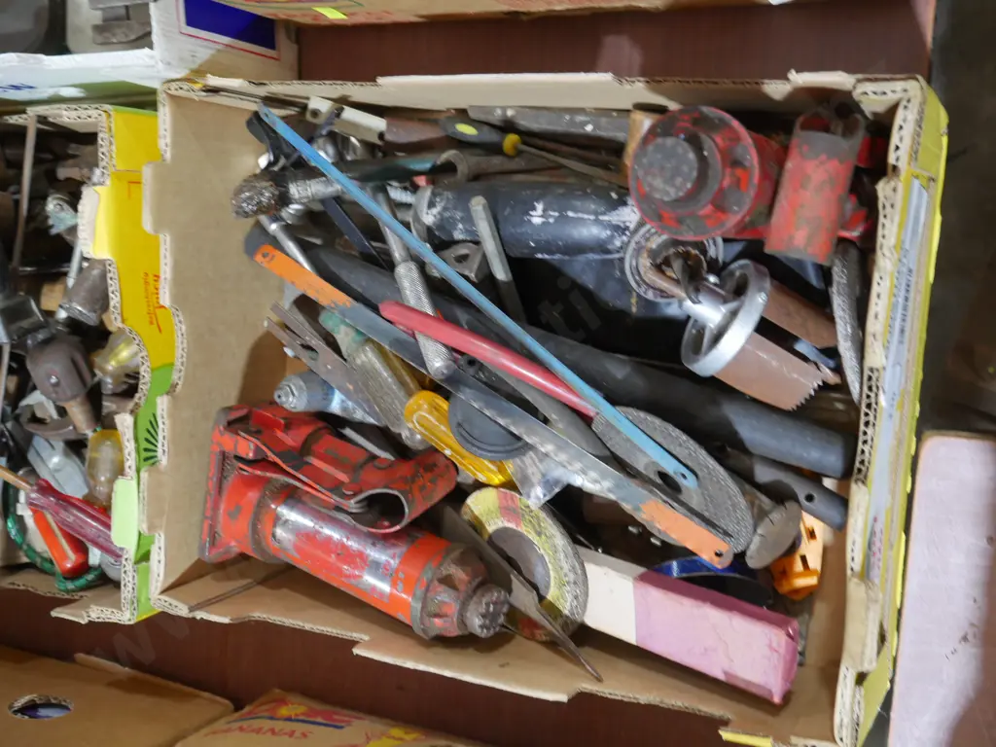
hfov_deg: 46.8
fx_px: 1151
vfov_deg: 36.0
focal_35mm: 40
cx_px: 498
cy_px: 374
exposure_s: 1/60
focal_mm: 20
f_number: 5.6
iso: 1600
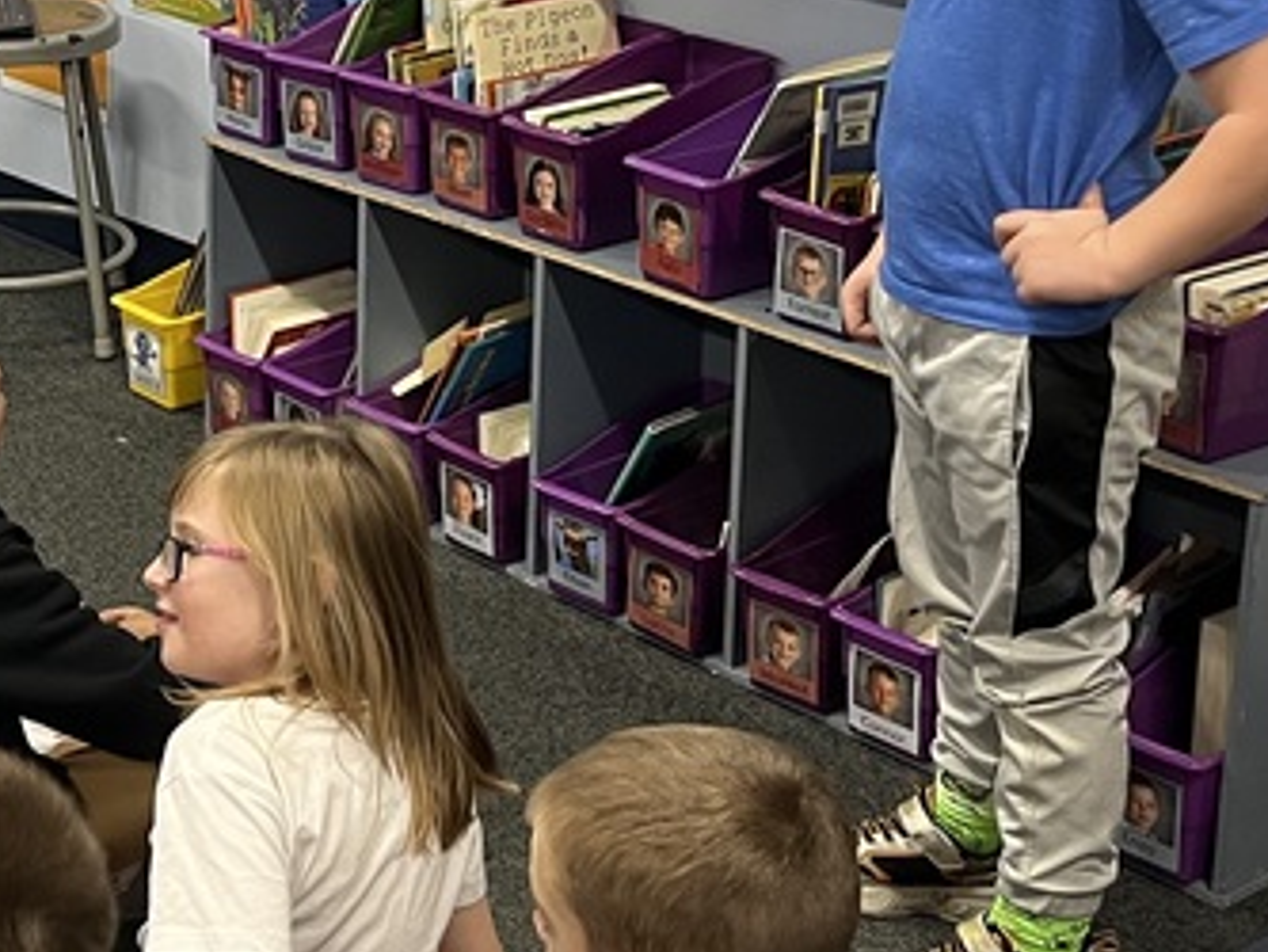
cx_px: 8
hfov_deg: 23.4
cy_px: 164
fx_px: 2931
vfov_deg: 18.2
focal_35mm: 80
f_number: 1.6
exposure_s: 1/60
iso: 160
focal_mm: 5.1
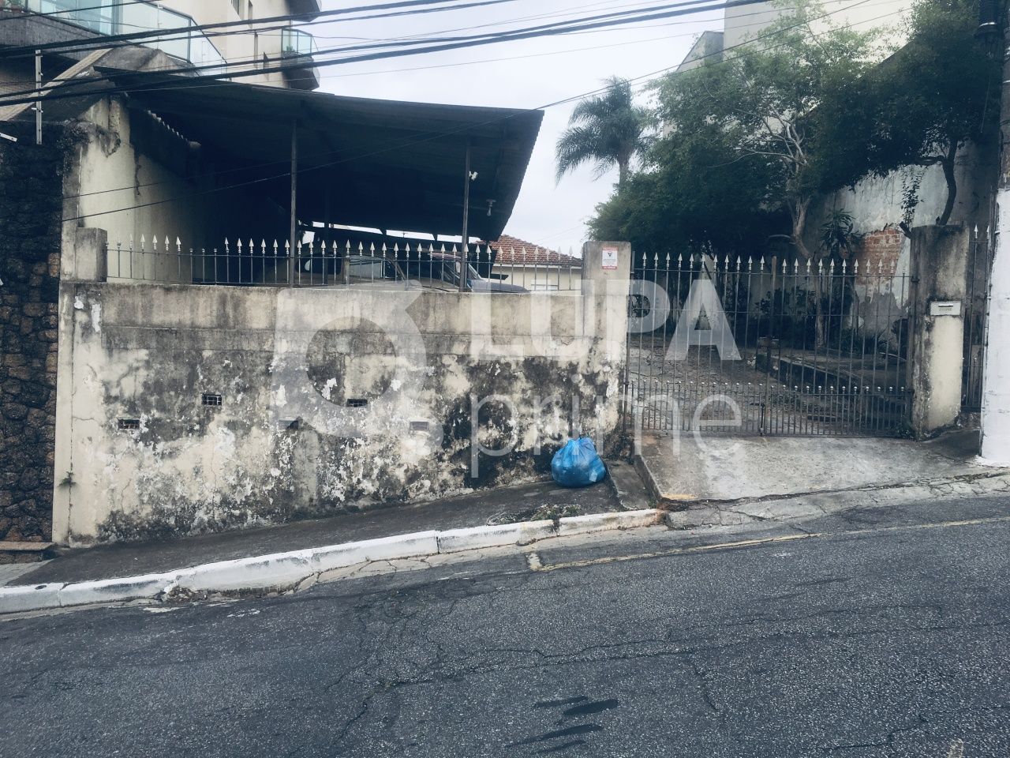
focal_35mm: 29
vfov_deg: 48.2
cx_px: 505
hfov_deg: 61.7
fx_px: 846
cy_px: 379
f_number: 2.2
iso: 25
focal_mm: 4.15
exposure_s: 1/509
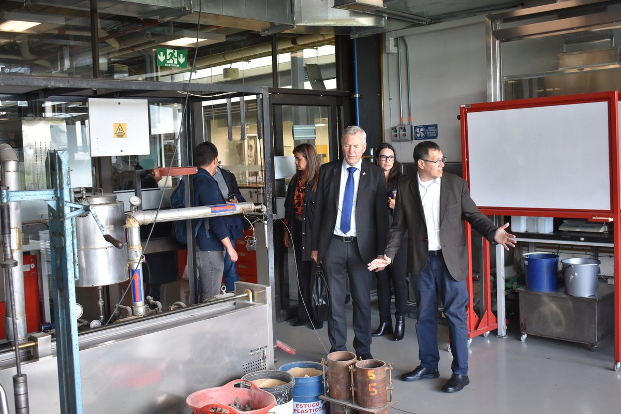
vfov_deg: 34.2
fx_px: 673
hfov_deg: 49.6
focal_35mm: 39
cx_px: 310
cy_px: 207
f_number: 4.2
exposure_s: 1/80
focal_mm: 26
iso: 800
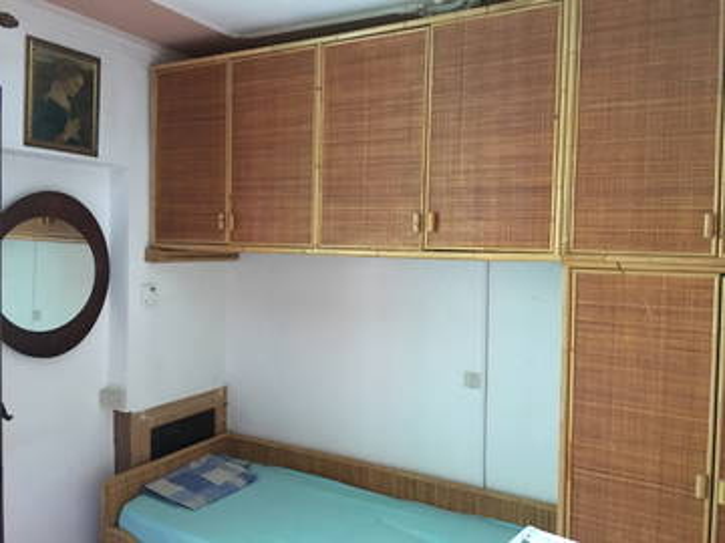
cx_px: 362
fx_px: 607
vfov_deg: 48.2
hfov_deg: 61.7
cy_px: 272
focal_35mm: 29
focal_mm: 4.15
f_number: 2.2
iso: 320
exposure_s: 1/17
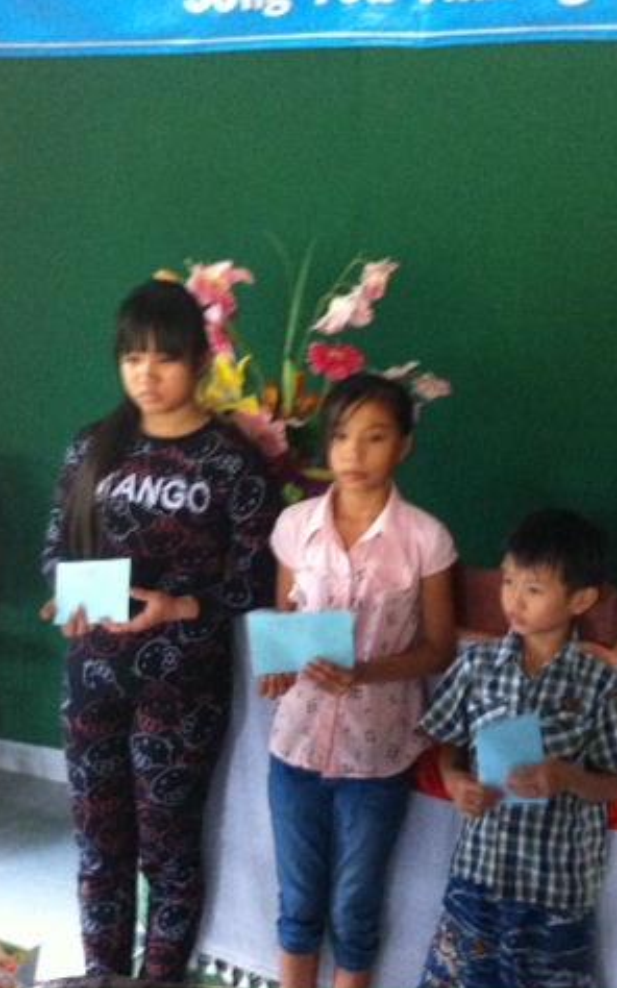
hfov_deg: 25.8
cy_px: 496
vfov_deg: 40.3
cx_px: 283
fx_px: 1346
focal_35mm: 50
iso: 500
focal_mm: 3.85
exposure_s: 1/15
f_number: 2.8
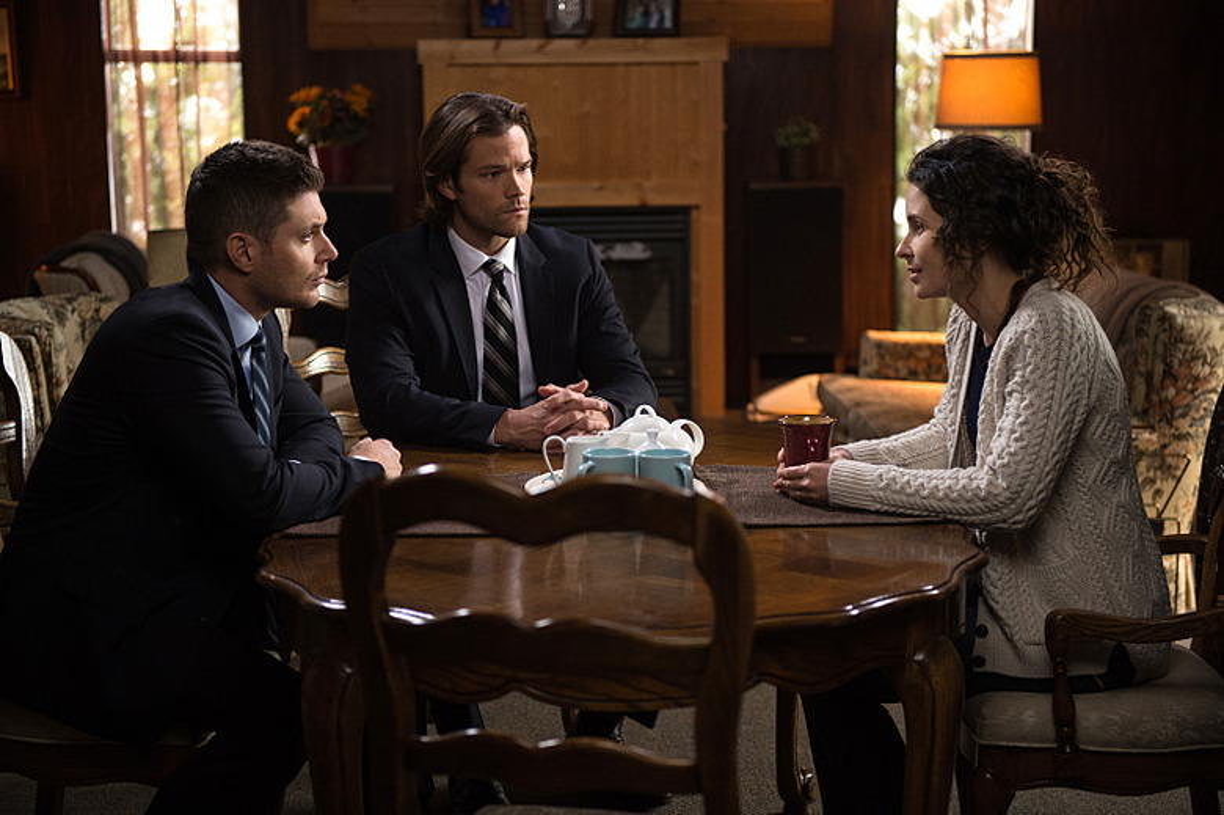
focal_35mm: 62
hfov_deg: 32.4
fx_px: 2107
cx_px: 612
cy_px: 408
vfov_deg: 21.9
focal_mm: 62
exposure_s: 1/80
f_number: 2.8
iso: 2500
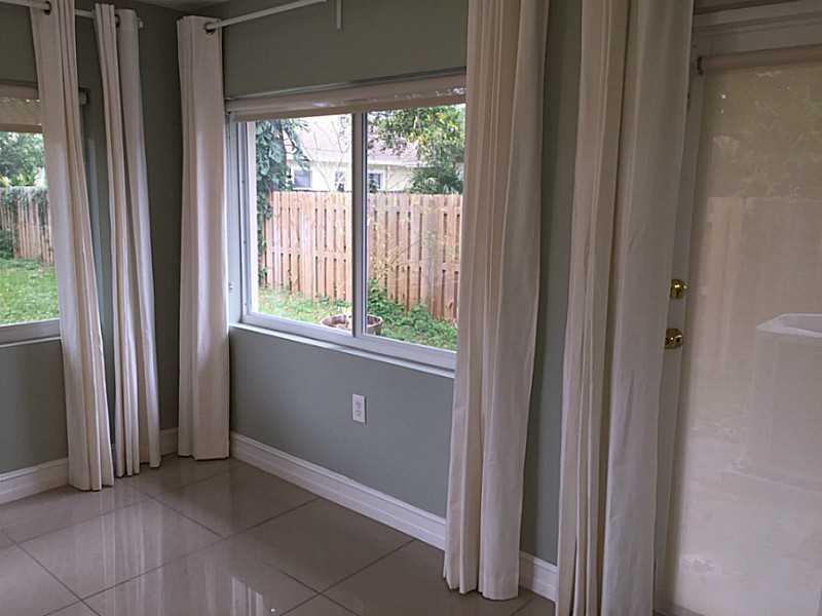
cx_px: 411
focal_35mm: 29
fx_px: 689
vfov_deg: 48.2
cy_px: 308
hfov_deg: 61.7
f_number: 2.2
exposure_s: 1/30
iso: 32
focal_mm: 4.15
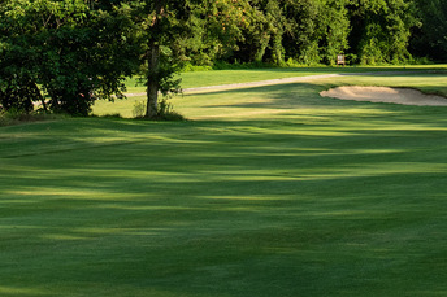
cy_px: -110
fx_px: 1675
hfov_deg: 15.2
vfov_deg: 9.9
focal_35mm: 135
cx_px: 214
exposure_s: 1/250
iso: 320
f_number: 9
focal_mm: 32
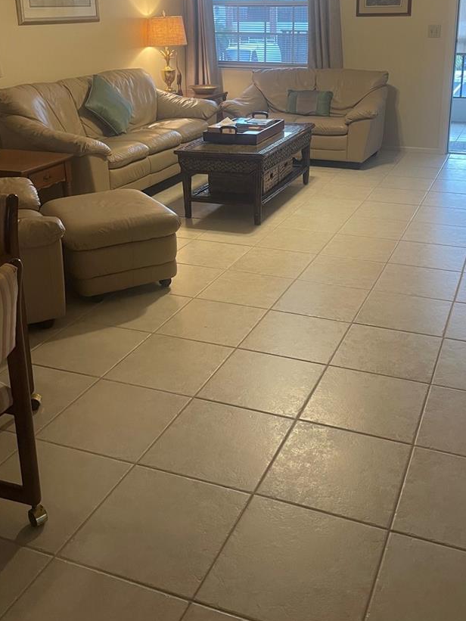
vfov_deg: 48.1
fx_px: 682
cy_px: 200
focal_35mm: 38
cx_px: 263
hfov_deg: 37.7
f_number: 1.6
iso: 160
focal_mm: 4.2
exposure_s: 1/60
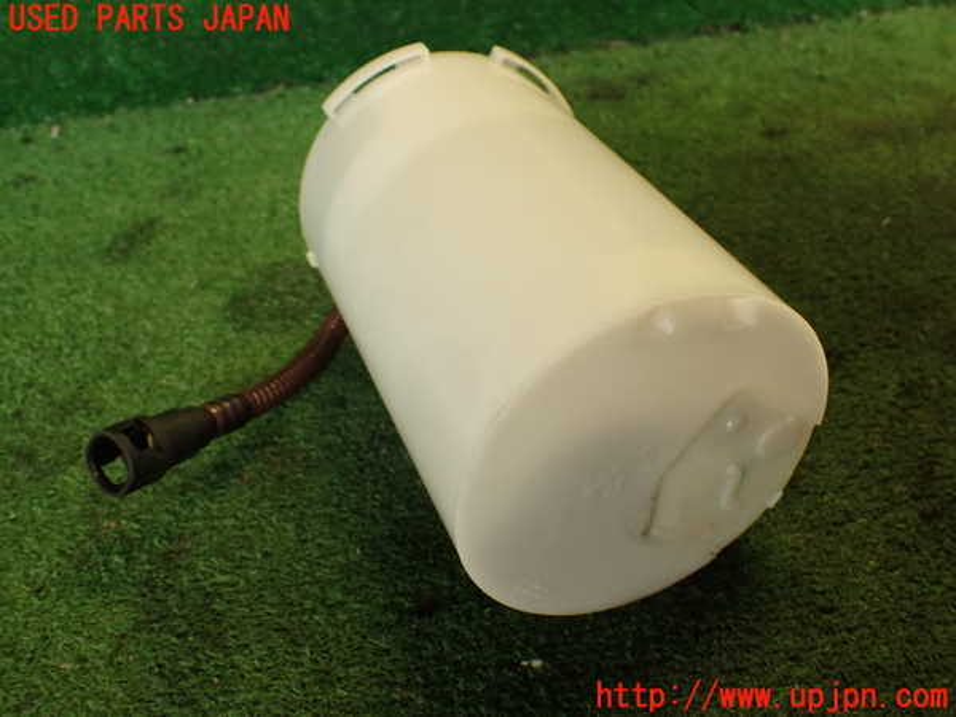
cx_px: 478
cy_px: 358
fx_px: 884
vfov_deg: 44.2
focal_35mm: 32
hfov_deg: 56.8
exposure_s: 1/50
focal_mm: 5.79
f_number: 2.4
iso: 200
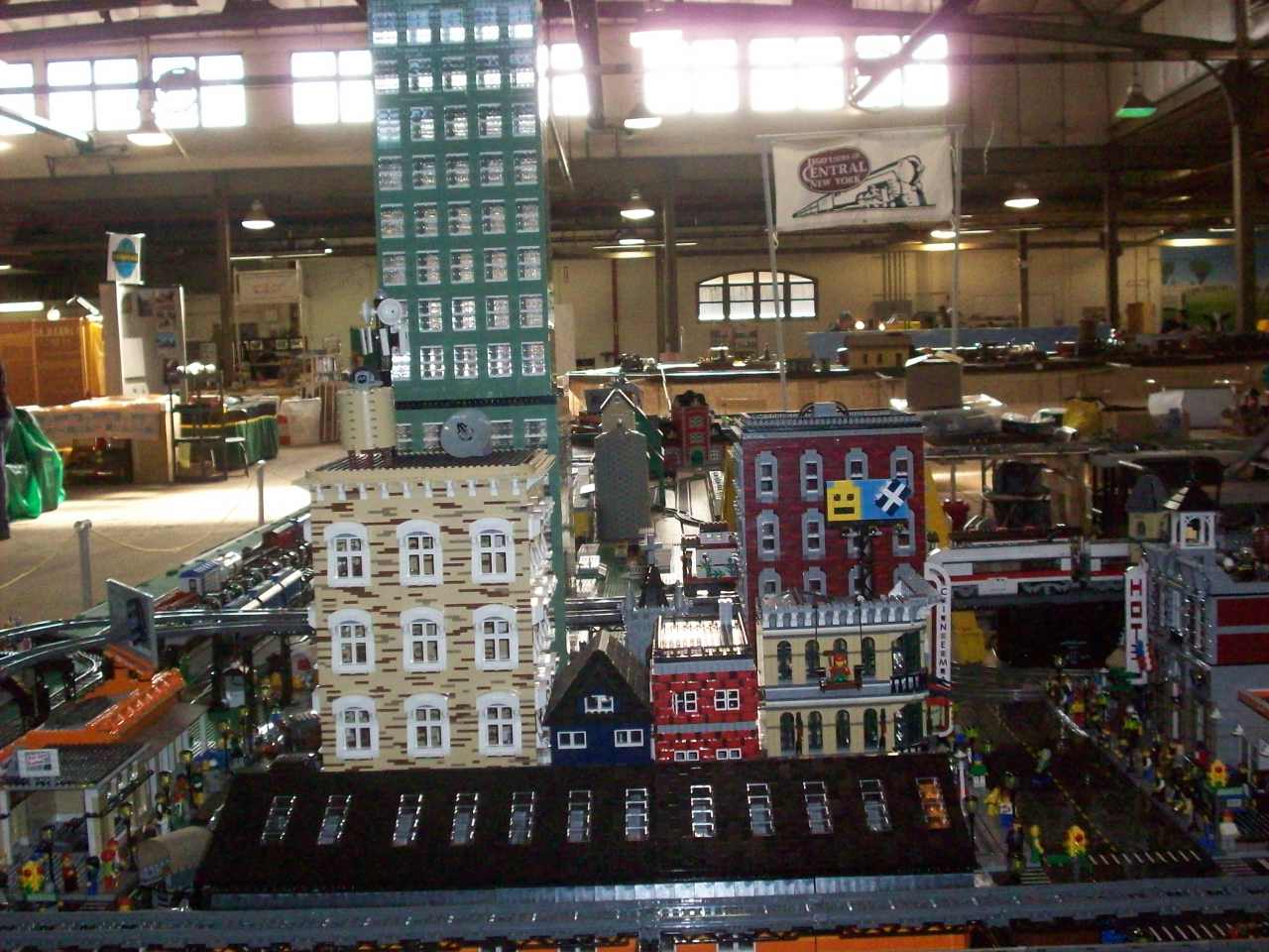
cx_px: 634
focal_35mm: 46
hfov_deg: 41.2
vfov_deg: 31.5
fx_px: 1686
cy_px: 476
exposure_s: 1/144
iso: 400
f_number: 3.1
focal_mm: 7.6
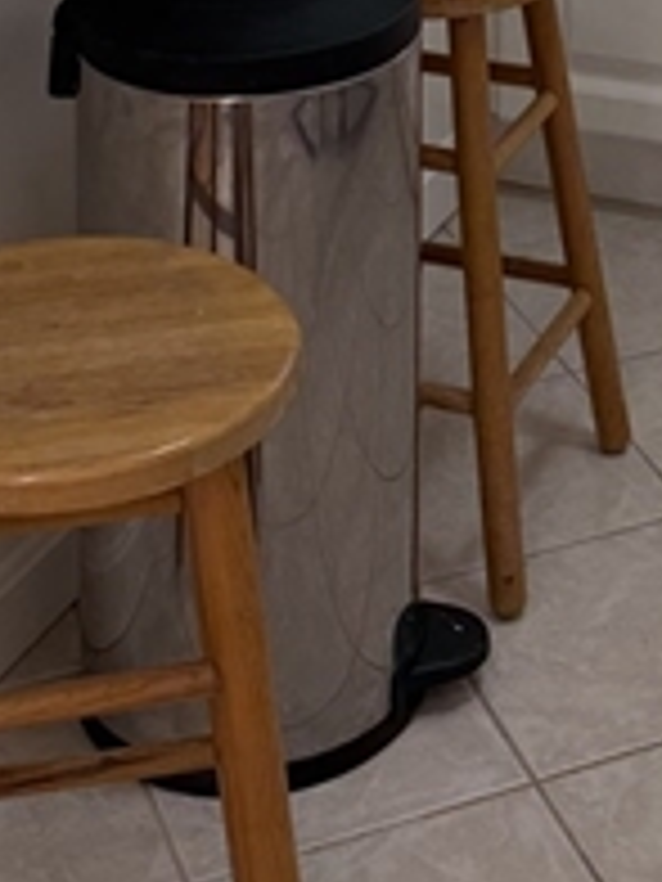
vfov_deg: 17.2
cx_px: 567
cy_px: -693
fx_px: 2397
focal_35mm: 94
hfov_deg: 15.6
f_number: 1.78
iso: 64
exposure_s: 1/120
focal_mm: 6.76
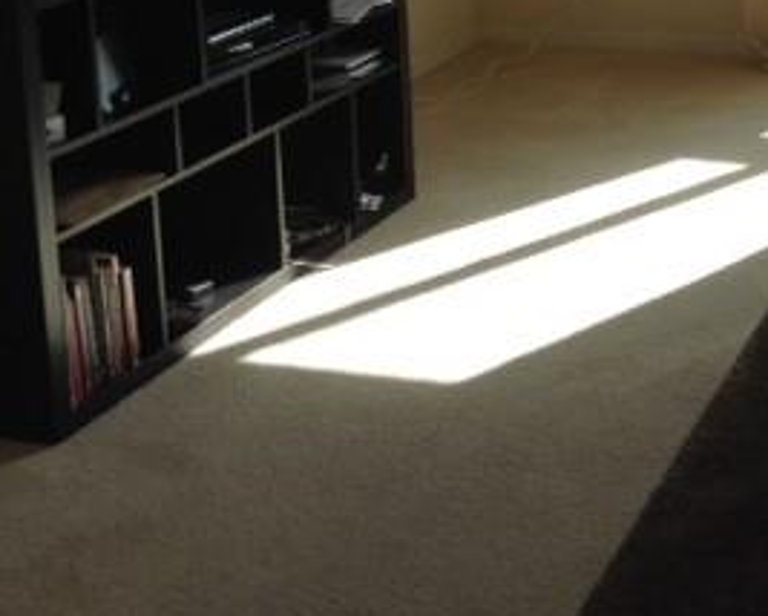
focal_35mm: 77
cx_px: 690
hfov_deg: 24.1
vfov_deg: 19.3
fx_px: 1751
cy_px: -17
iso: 32
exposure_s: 1/257
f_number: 2.4
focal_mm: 3.3
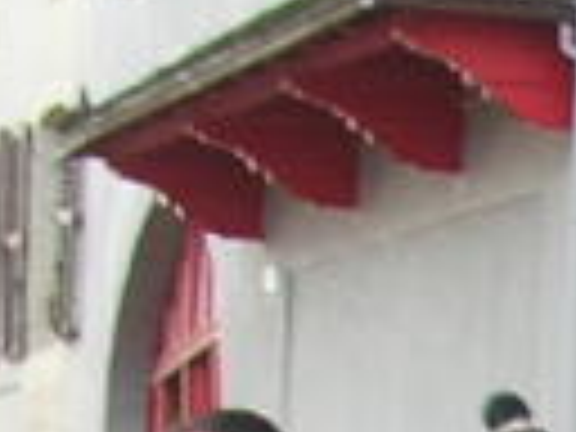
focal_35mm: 279
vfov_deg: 5.0
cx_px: 1490
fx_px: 4642
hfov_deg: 6.7
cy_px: 1377
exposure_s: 1/122
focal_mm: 5.8
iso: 50
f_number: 2.8
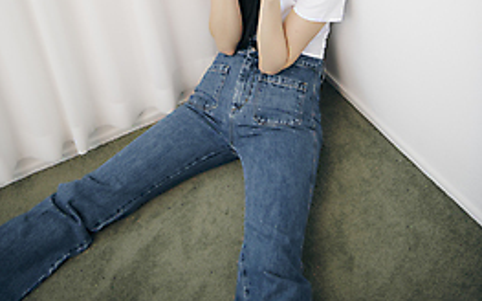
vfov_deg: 20.1
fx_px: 814
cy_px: -24
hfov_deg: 33.0
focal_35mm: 62
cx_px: 239
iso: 400
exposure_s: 1/160
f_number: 2.8
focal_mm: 40
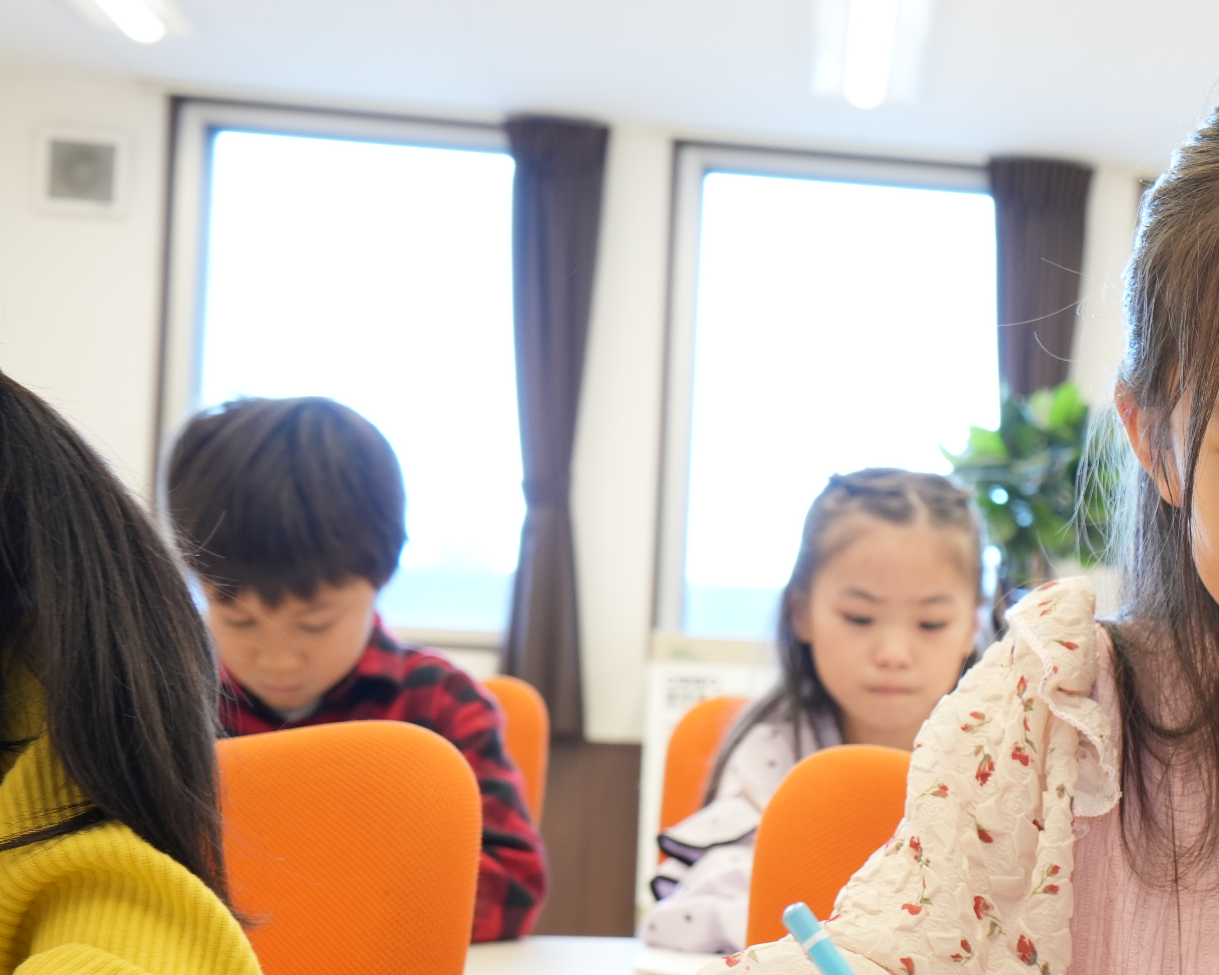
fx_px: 2345
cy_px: 684
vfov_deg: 23.3
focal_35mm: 65
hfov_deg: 27.2
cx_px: 1278
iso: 500
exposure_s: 1/40
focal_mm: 33
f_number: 6.3
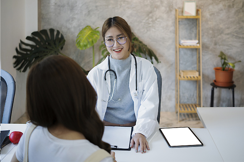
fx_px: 312
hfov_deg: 42.8
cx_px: 120
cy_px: 80
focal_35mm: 46
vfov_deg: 29.2
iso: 640
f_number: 2.8
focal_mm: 45
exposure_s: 1/80
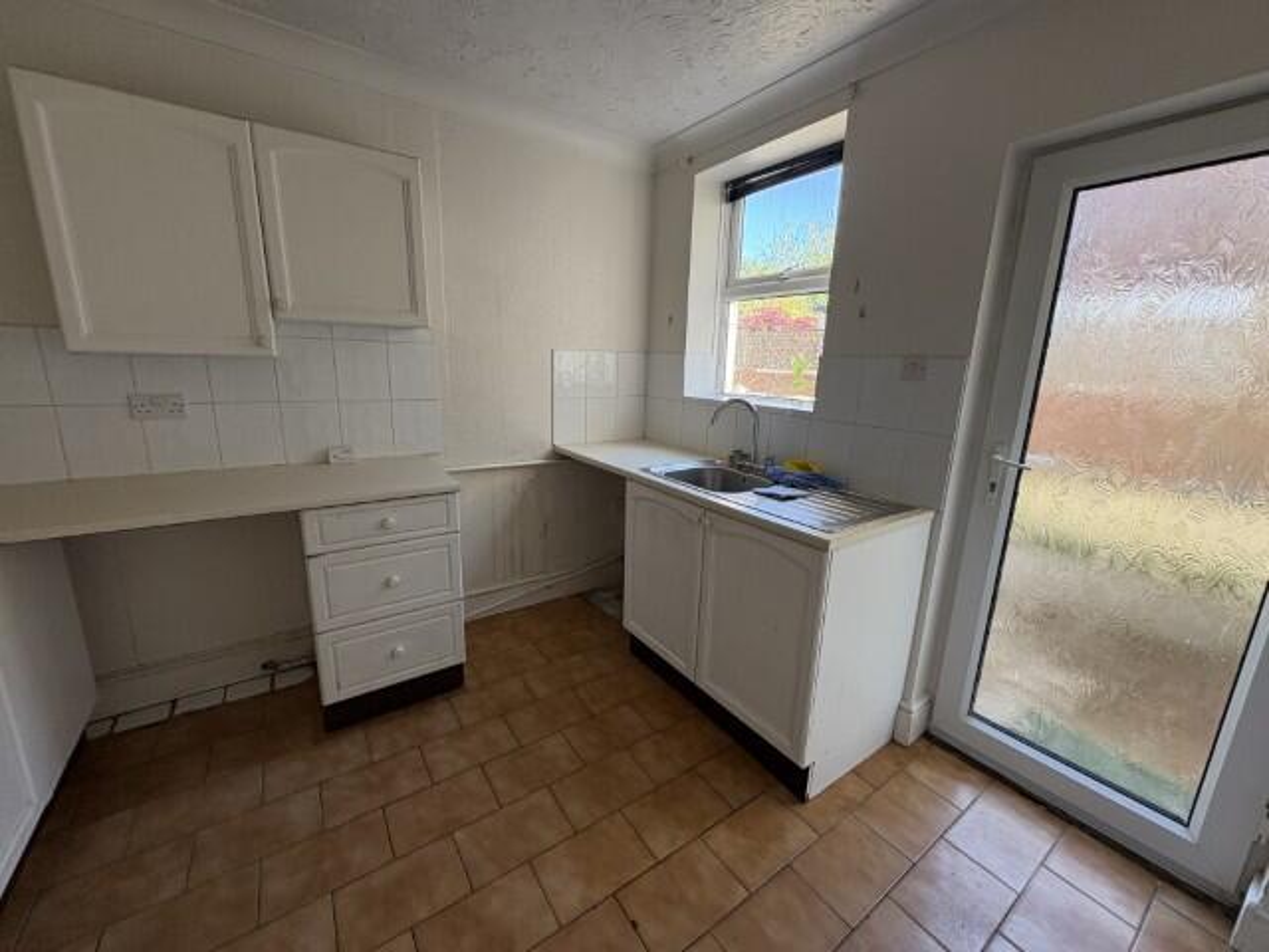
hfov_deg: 102.1
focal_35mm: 14
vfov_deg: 85.7
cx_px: 634
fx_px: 513
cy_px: 476
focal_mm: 2.22
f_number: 2.2
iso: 160
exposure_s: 1/99
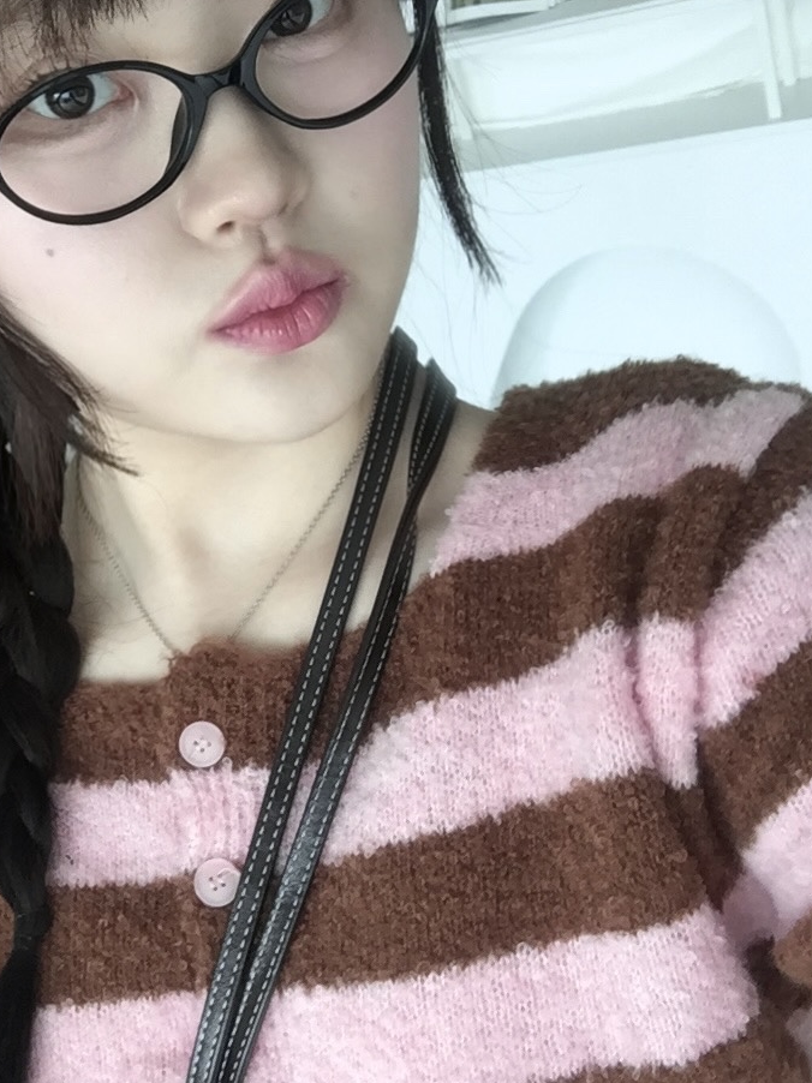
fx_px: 1377
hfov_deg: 32.6
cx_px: 271
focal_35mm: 44
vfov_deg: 43.0
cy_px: 528
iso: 64
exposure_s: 1/30
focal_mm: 2.65
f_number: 2.2
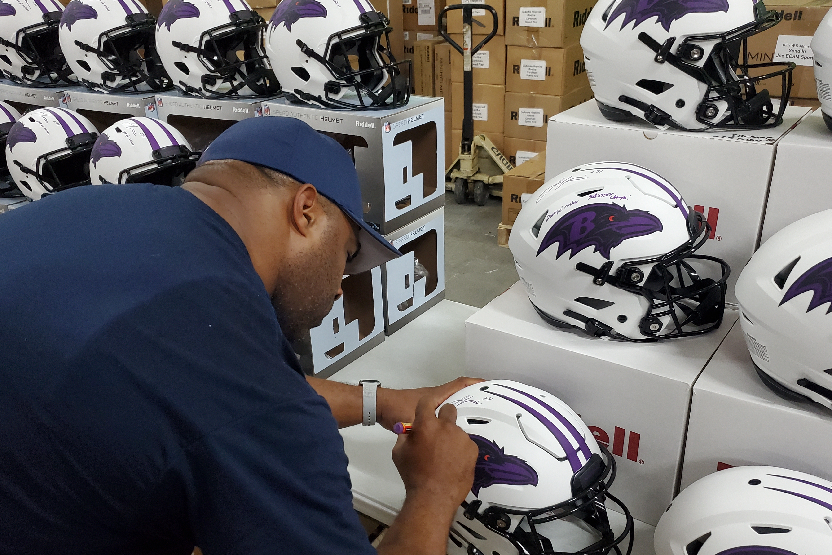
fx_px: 716
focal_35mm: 31
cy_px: 320
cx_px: 409
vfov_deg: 42.2
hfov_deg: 60.3
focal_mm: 4.3
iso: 400
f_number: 1.5
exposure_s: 1/40
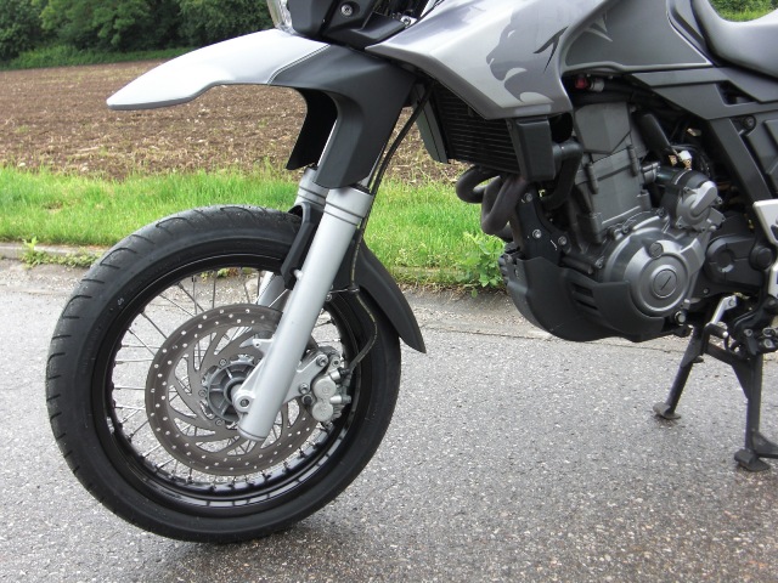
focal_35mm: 39
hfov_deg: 47.9
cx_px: 389
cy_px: 292
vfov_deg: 36.8
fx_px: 877
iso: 50
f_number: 3
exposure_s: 1/100
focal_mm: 6.9
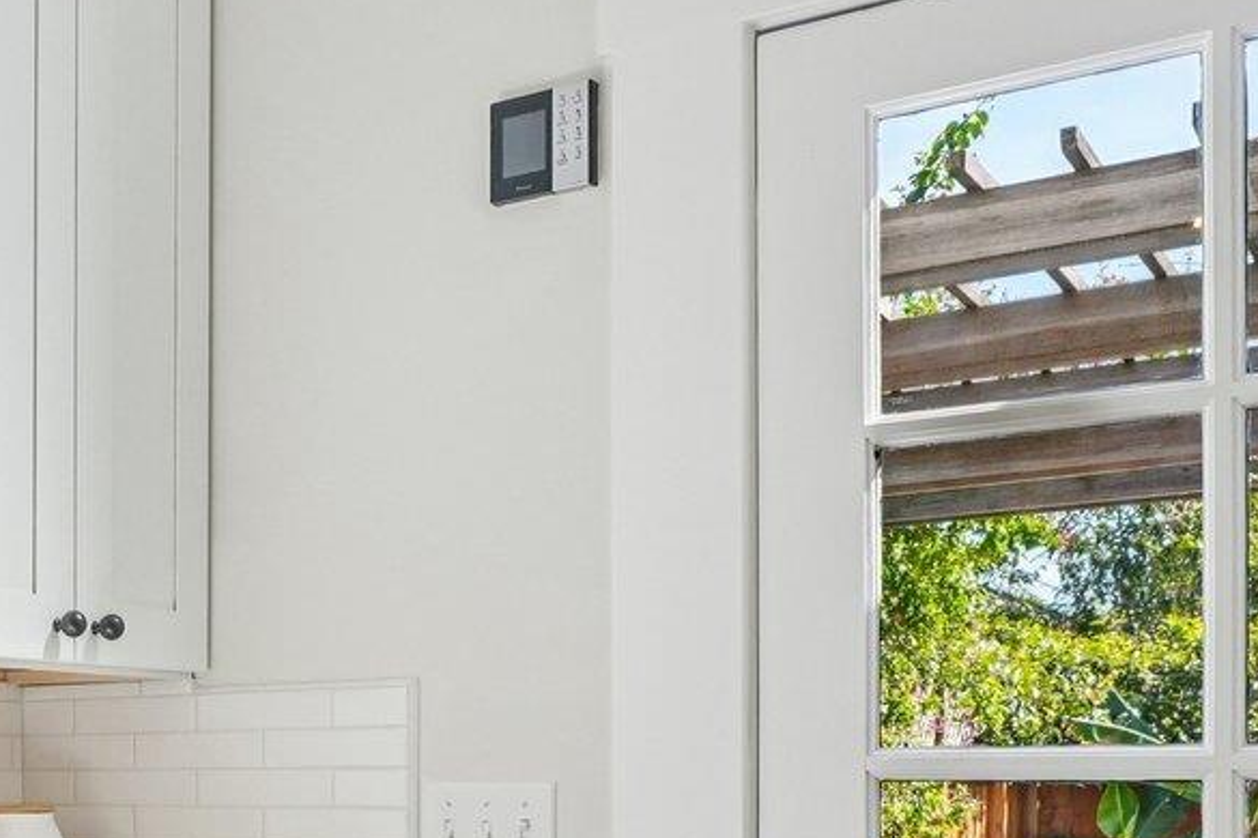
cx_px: -112
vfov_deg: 26.6
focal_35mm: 49
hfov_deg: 34.9
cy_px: 751
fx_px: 1712
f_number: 8
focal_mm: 14
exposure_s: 1/80
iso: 640
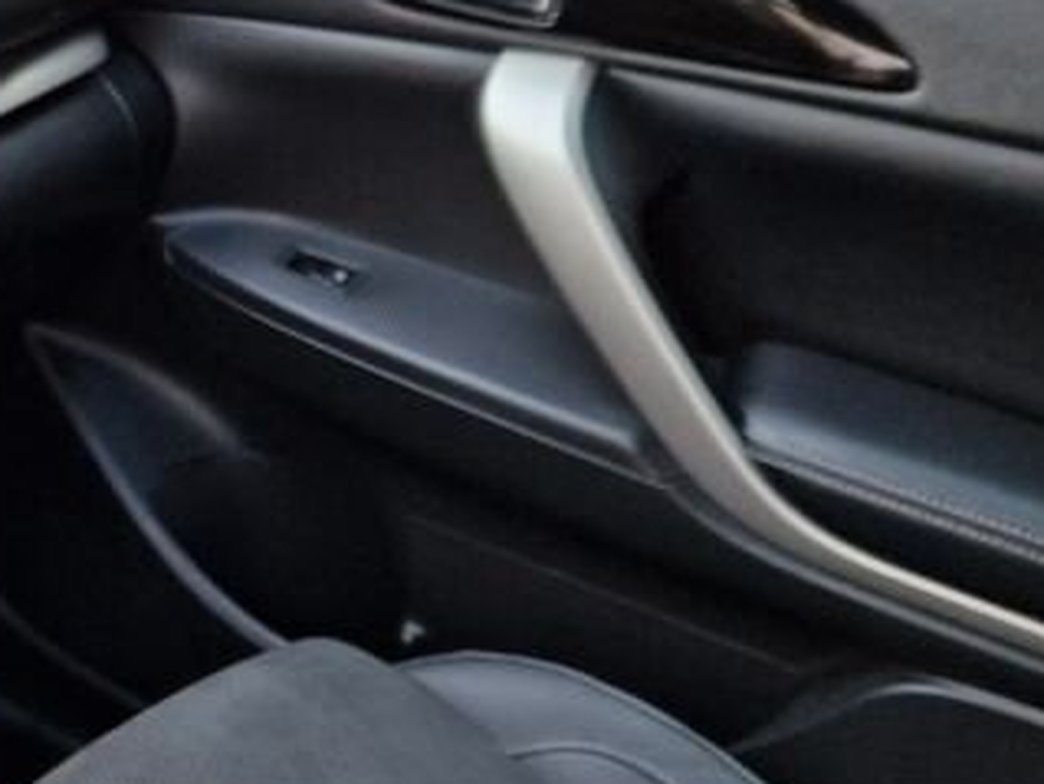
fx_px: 2233
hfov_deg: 21.1
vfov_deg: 19.9
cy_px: 515
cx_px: -624
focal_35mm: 74
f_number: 1.8
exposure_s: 1/100
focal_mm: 5.4
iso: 160
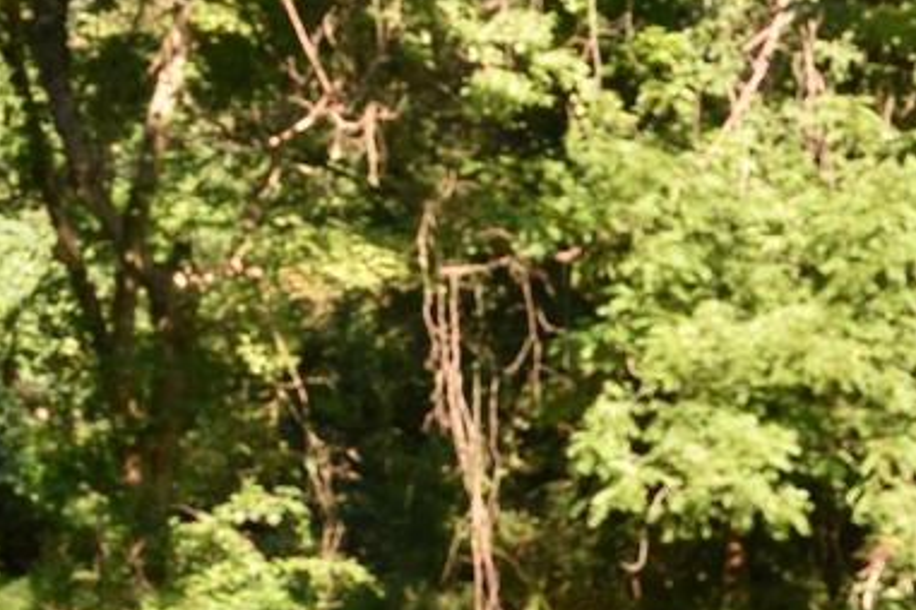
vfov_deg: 12.8
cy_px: 869
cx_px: 1135
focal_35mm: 102
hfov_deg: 18.8
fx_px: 2595
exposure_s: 1/125
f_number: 5.6
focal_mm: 18
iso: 140
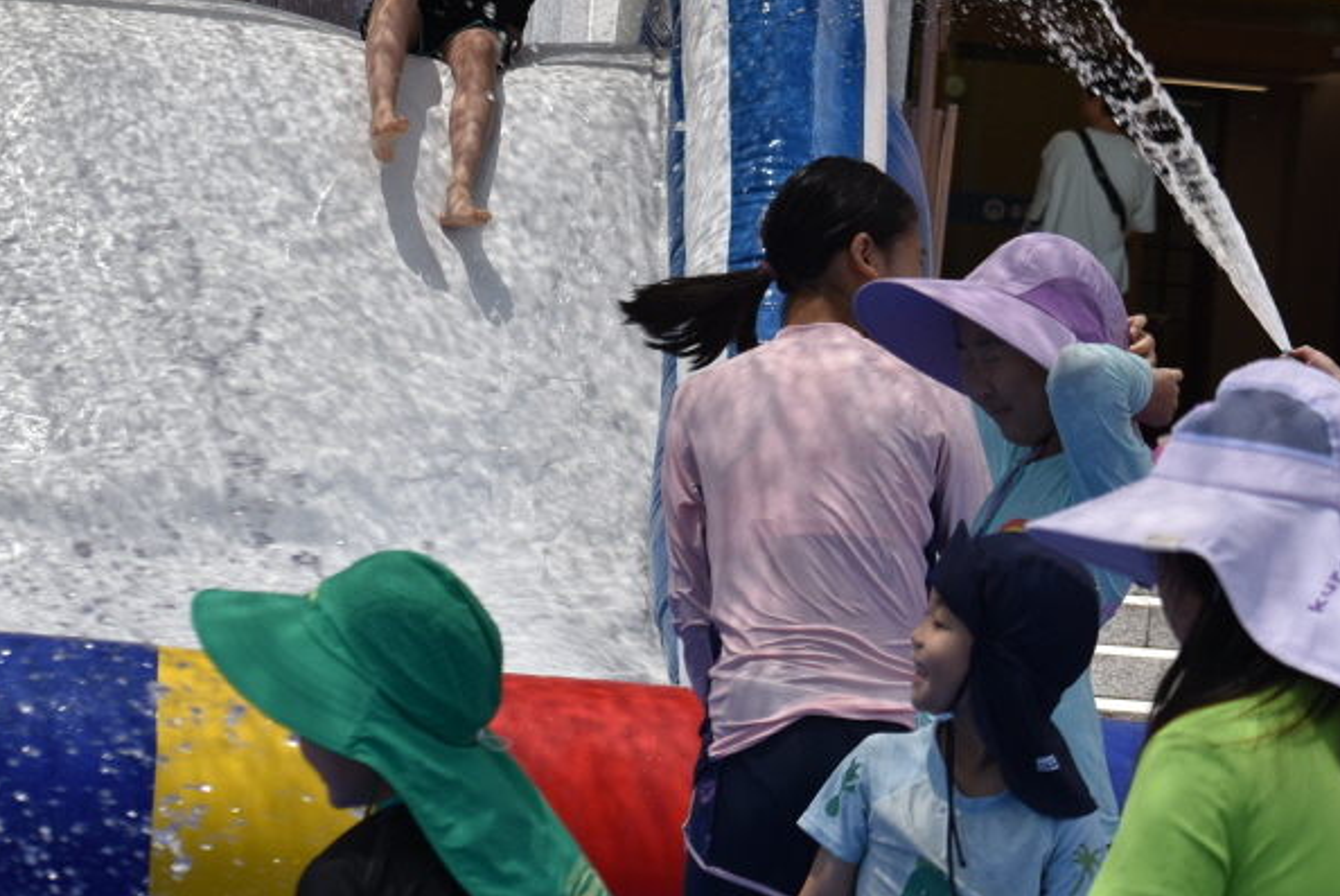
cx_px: 814
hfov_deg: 10.4
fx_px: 7338
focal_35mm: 197
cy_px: 334
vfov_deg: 7.0
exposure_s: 1/250
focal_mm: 78
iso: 200
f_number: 8
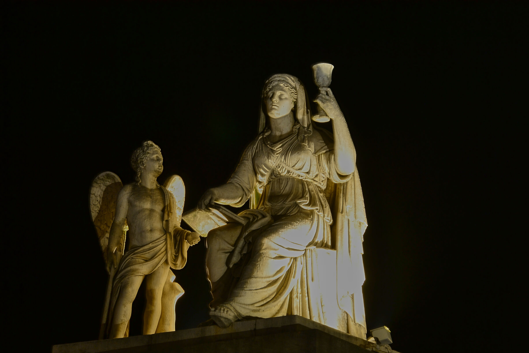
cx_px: 264
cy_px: 176
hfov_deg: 13.0
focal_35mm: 158
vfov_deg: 8.7
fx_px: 2314
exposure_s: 15
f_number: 25
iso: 100
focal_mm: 105
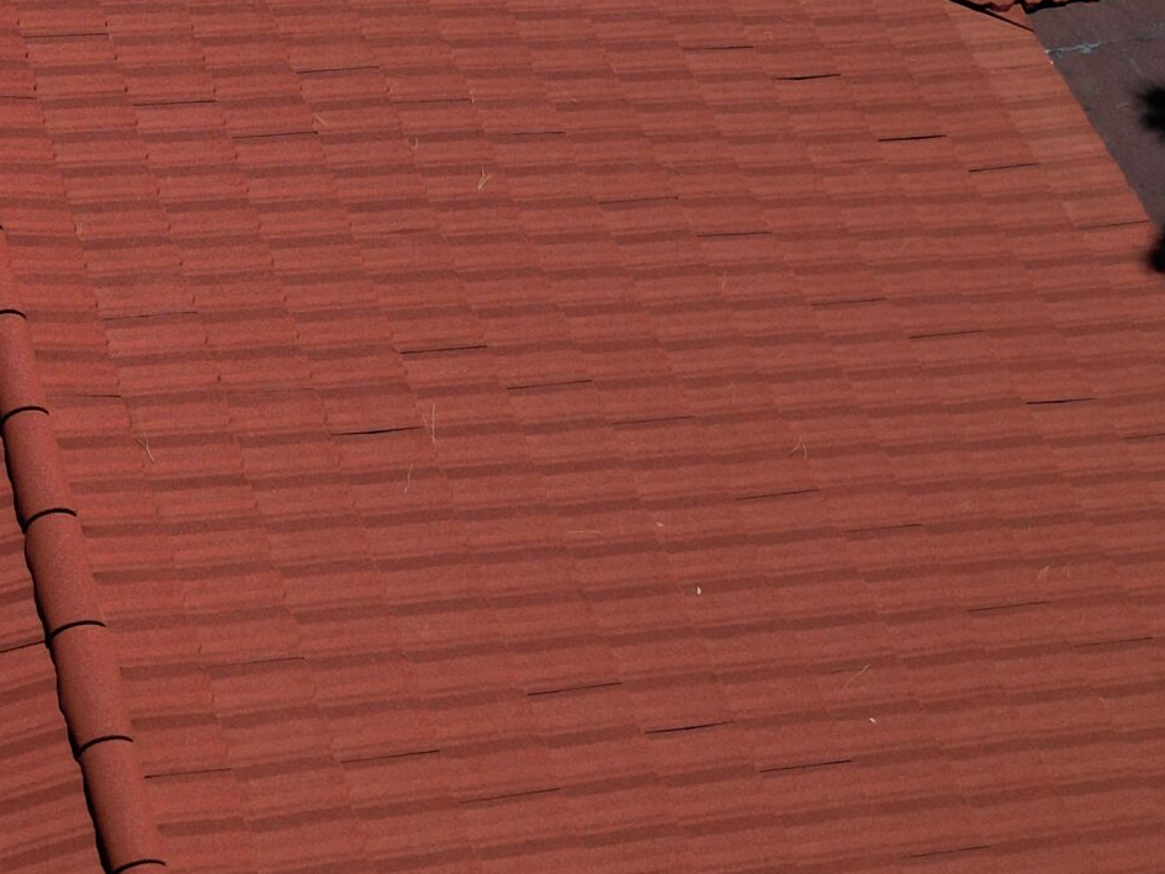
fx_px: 2188
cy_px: 133
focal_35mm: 65
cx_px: -65
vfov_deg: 22.2
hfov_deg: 27.6
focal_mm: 6.72
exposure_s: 1/6400
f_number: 1.7
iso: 140
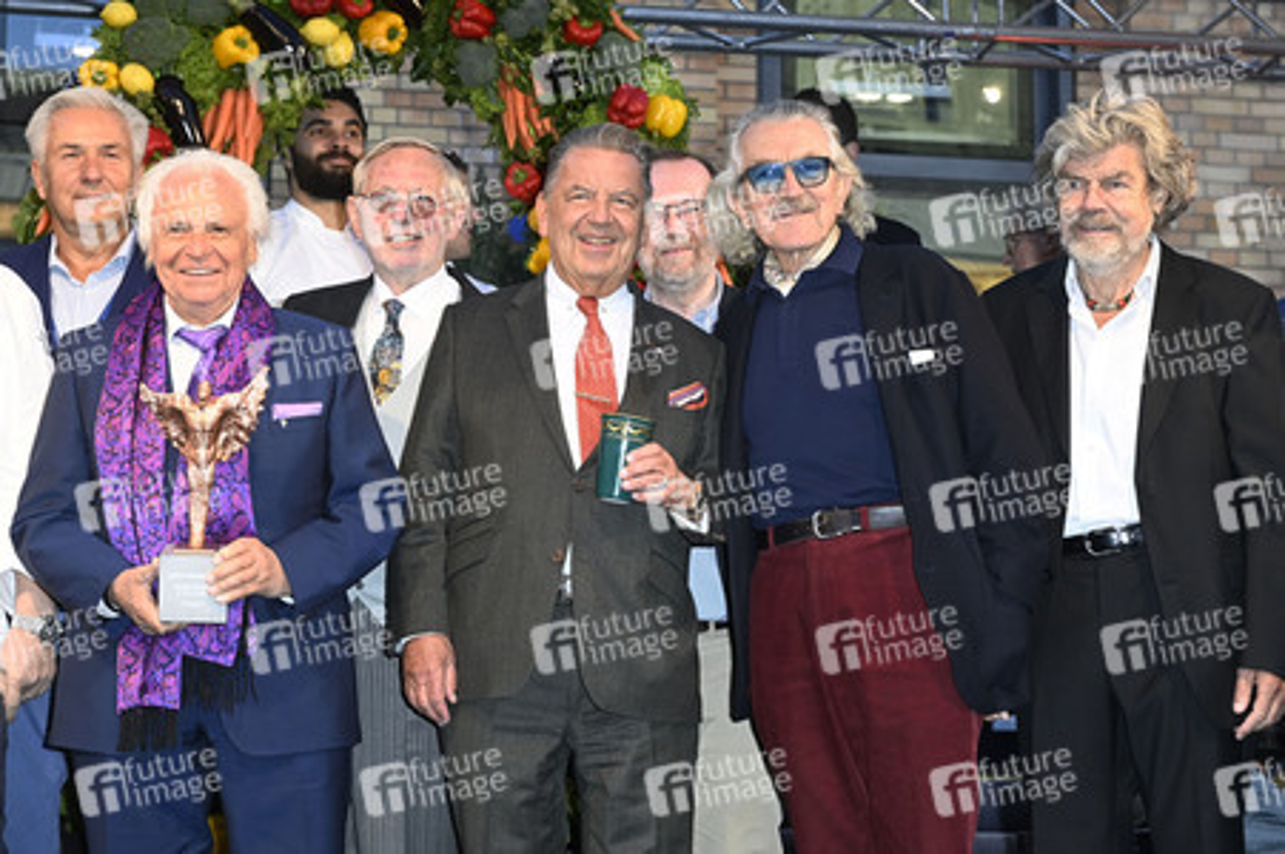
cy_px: 427
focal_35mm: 70
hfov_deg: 28.9
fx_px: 2497
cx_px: 642
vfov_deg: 19.4
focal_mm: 70
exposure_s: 1/250
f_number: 5.6
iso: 400
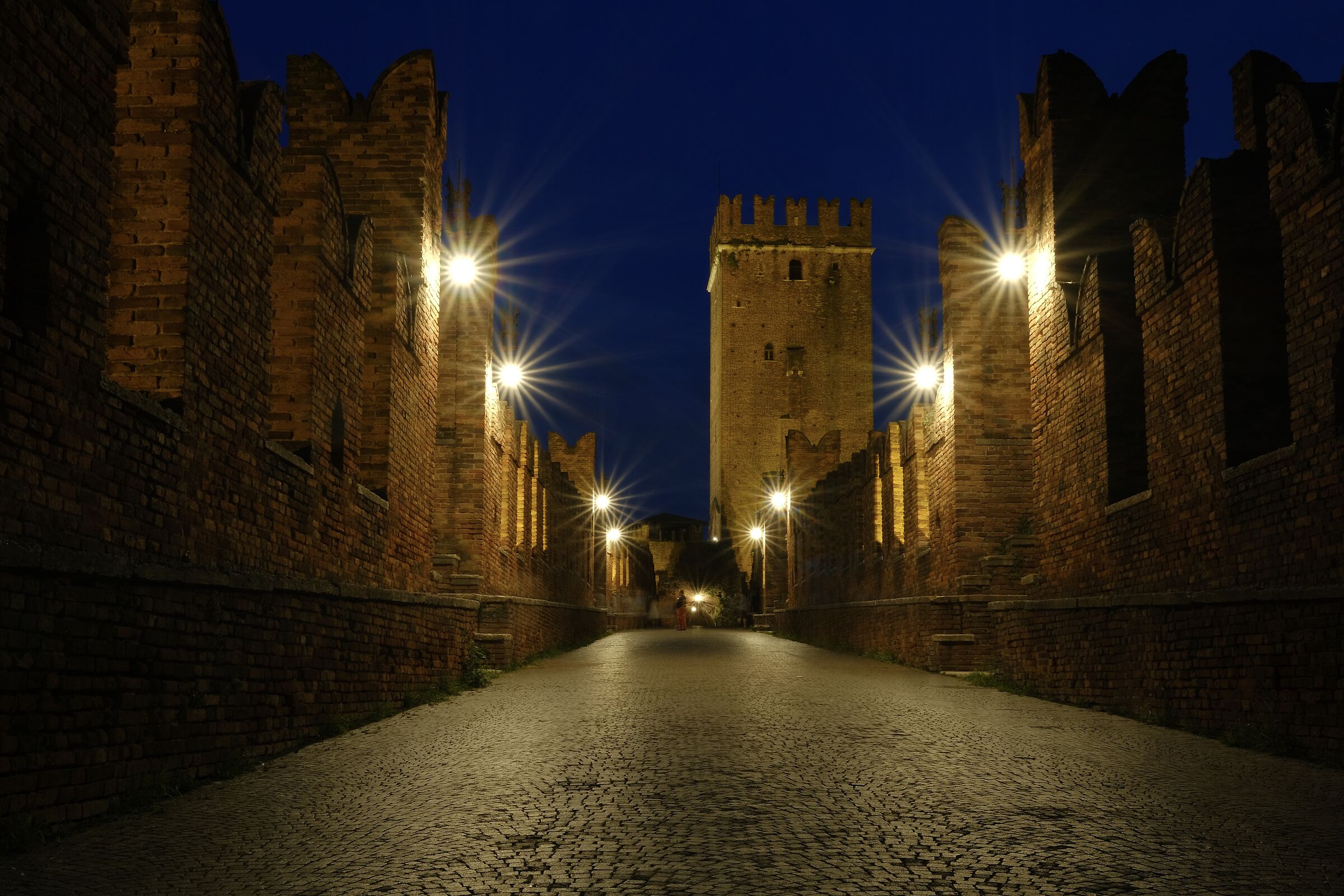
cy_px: 448
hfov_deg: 54.4
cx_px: 672
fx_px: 1307
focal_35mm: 35
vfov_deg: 37.9
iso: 160
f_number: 16
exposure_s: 14
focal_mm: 23.5
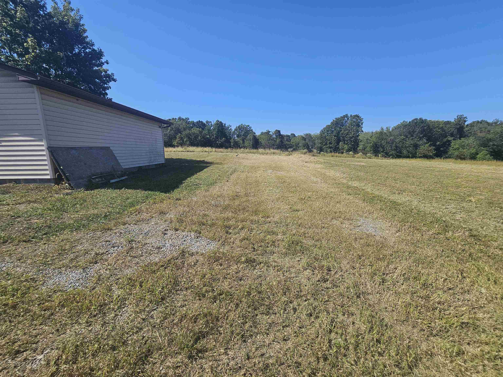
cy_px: 188
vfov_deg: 89.9
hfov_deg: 106.2
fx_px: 189
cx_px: 252
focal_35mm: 13
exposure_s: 1/2043
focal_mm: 2.2
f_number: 2.2
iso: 50
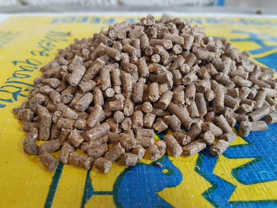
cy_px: 104
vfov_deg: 53.1
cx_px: 138
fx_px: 208
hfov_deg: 67.3
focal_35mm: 26
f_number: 1.7
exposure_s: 1/50
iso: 64
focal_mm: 4.2
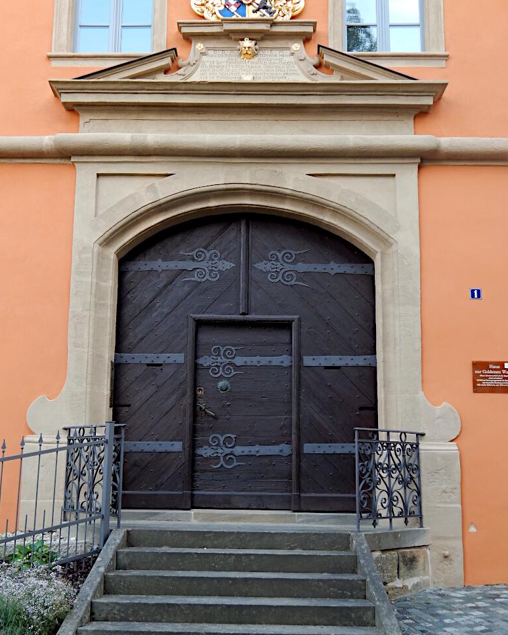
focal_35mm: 46
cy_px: 293
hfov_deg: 32.7
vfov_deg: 40.3
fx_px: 865
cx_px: 245
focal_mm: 6.8
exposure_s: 1/50
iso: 125
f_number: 3.4
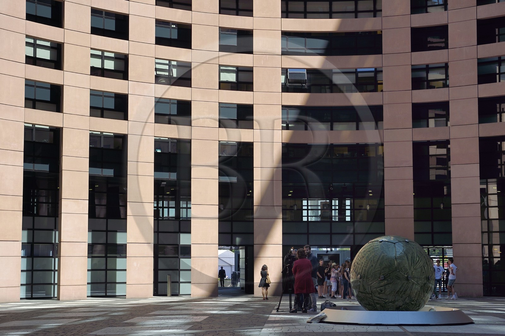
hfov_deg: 28.8
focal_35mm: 70
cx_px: 252
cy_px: 168
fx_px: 982
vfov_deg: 19.4
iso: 200
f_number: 10
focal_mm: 70
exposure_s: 1/400
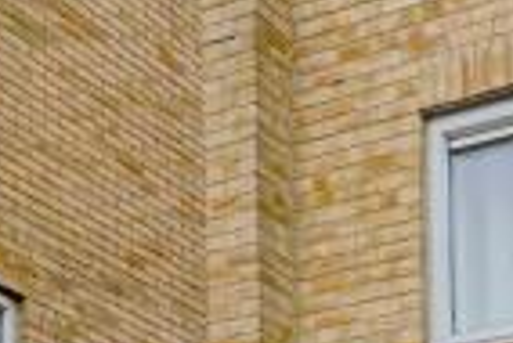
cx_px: 755
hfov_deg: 18.1
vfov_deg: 10.6
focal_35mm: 101
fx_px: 1441
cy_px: 937
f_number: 4.5
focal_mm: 14
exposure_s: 1/160
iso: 125
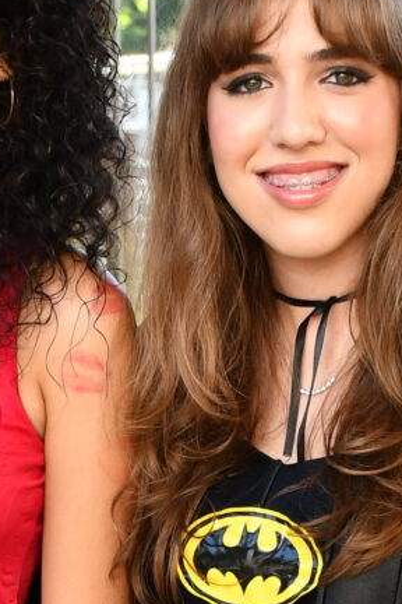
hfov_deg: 6.9
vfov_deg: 10.1
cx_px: 89
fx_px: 3350
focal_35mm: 200
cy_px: 789
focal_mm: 30
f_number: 5.6
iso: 400
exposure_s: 1/250
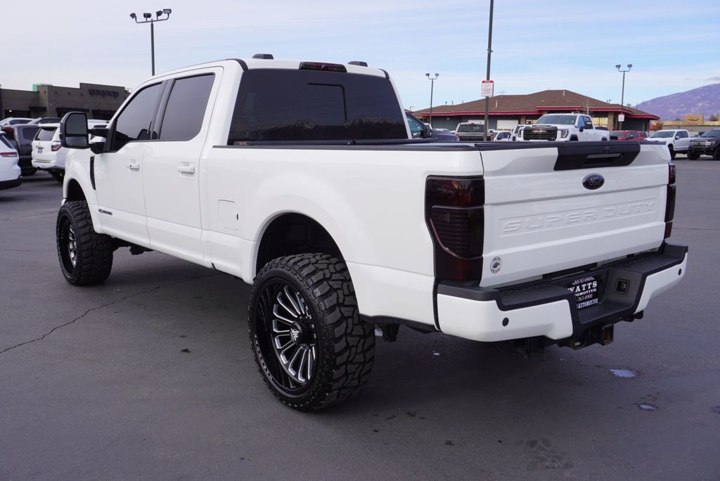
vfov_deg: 40.0
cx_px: 360
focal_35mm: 33
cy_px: 240
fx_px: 660
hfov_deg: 57.2
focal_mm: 22
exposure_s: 1/125
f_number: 9
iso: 100
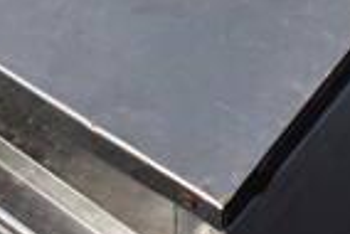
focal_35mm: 116
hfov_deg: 17.6
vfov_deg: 10.7
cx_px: 133
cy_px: -251
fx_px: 1129
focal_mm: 18
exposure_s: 1/1000
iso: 200
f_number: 10
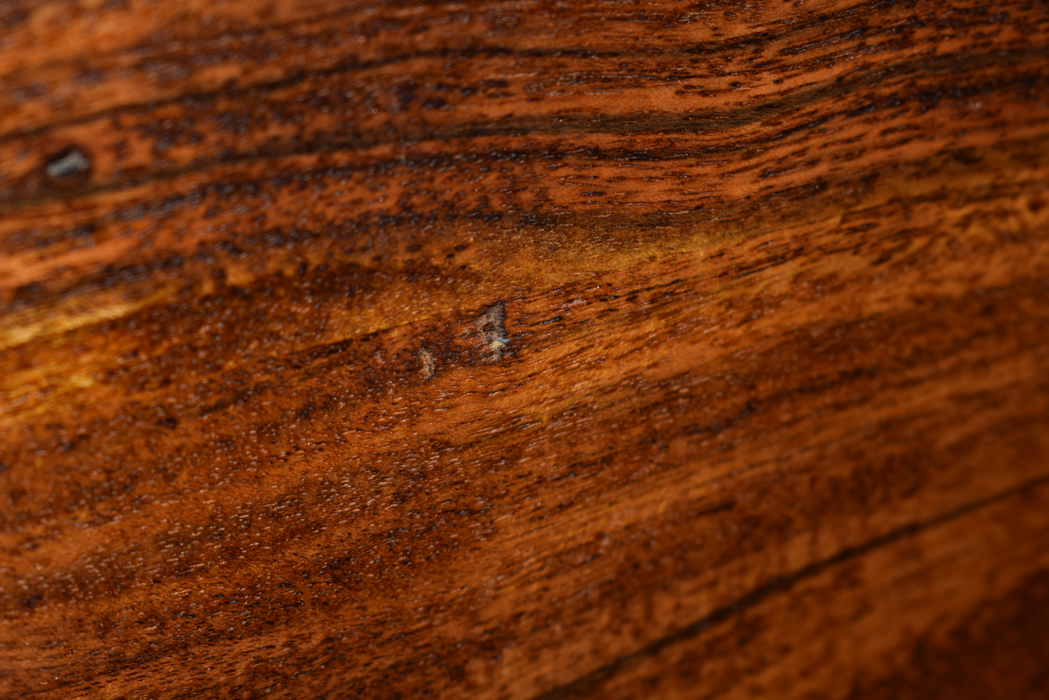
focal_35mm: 82
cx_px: 524
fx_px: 2404
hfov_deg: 24.6
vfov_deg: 16.6
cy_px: 350
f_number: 8
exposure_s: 1/60
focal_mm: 55
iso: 100
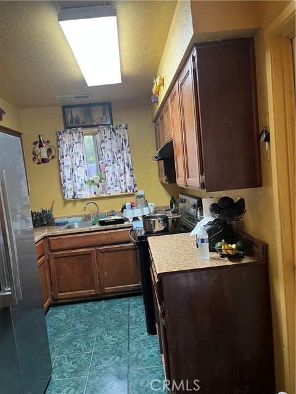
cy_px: 197
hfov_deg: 53.1
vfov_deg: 67.3
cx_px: 148
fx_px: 296
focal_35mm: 26
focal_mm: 5.1
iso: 200
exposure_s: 1/60
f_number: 1.6
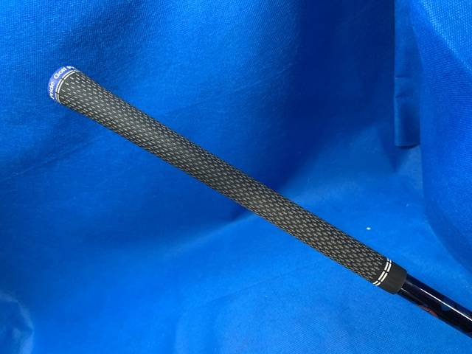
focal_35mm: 26
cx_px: 236
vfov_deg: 53.1
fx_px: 355
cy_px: 177
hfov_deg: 67.3
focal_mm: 4.25
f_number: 1.8
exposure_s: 1/60
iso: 125
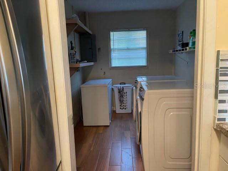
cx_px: 114
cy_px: 86
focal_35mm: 26
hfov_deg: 67.3
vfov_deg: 53.1
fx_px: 171
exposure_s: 1/60
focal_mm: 5.1
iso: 400
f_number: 1.6
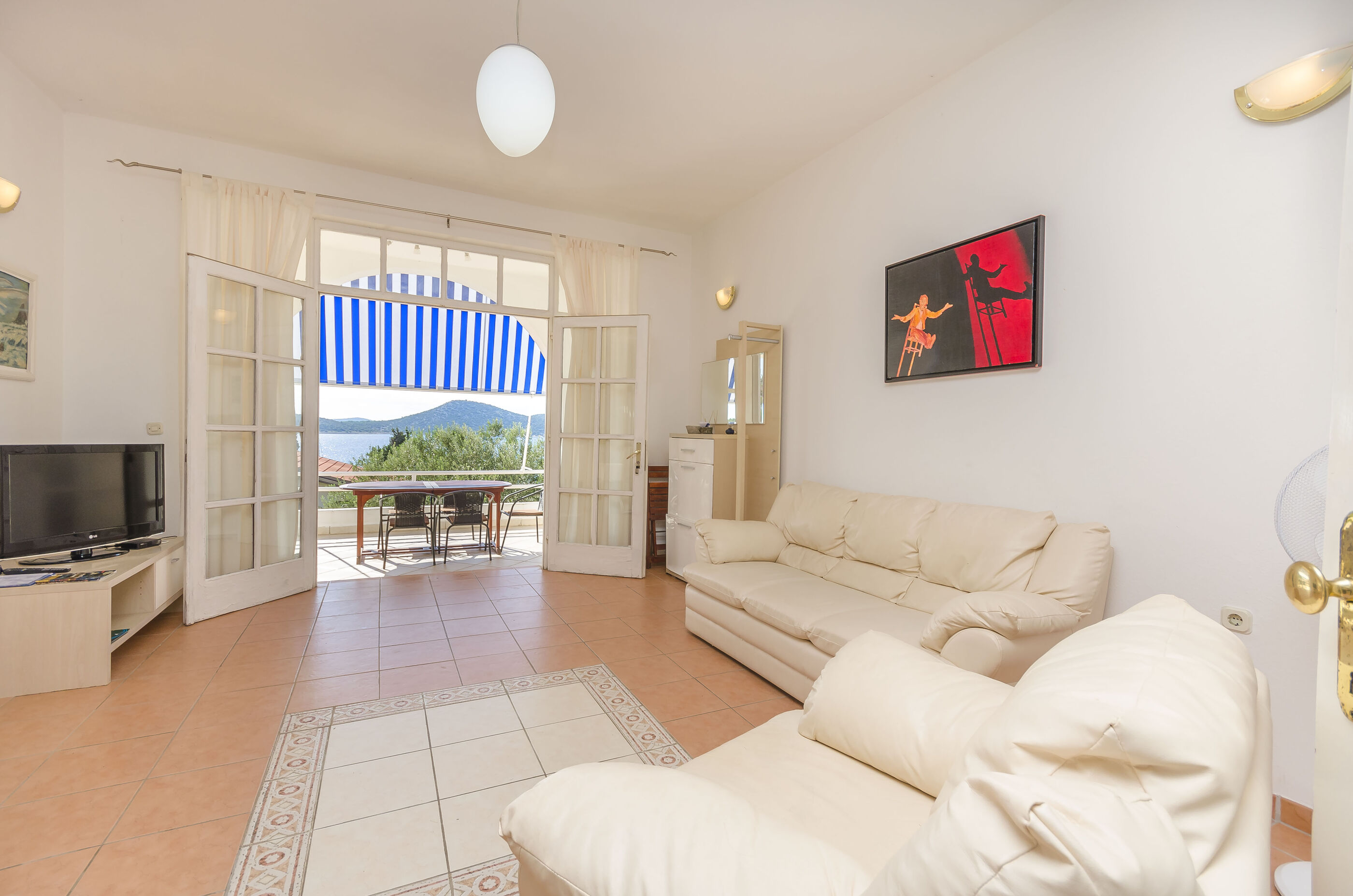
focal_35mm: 15
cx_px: 676
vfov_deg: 77.1
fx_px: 563
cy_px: 448
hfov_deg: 100.5
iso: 100
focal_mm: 10
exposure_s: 1/125
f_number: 9
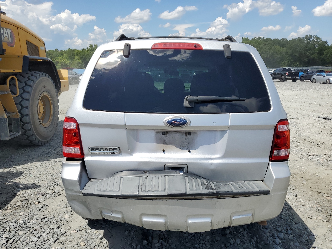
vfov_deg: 53.1
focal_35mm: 26
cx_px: 166
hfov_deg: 67.3
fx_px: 249
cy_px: 124
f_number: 1.5
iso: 50
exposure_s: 1/5000
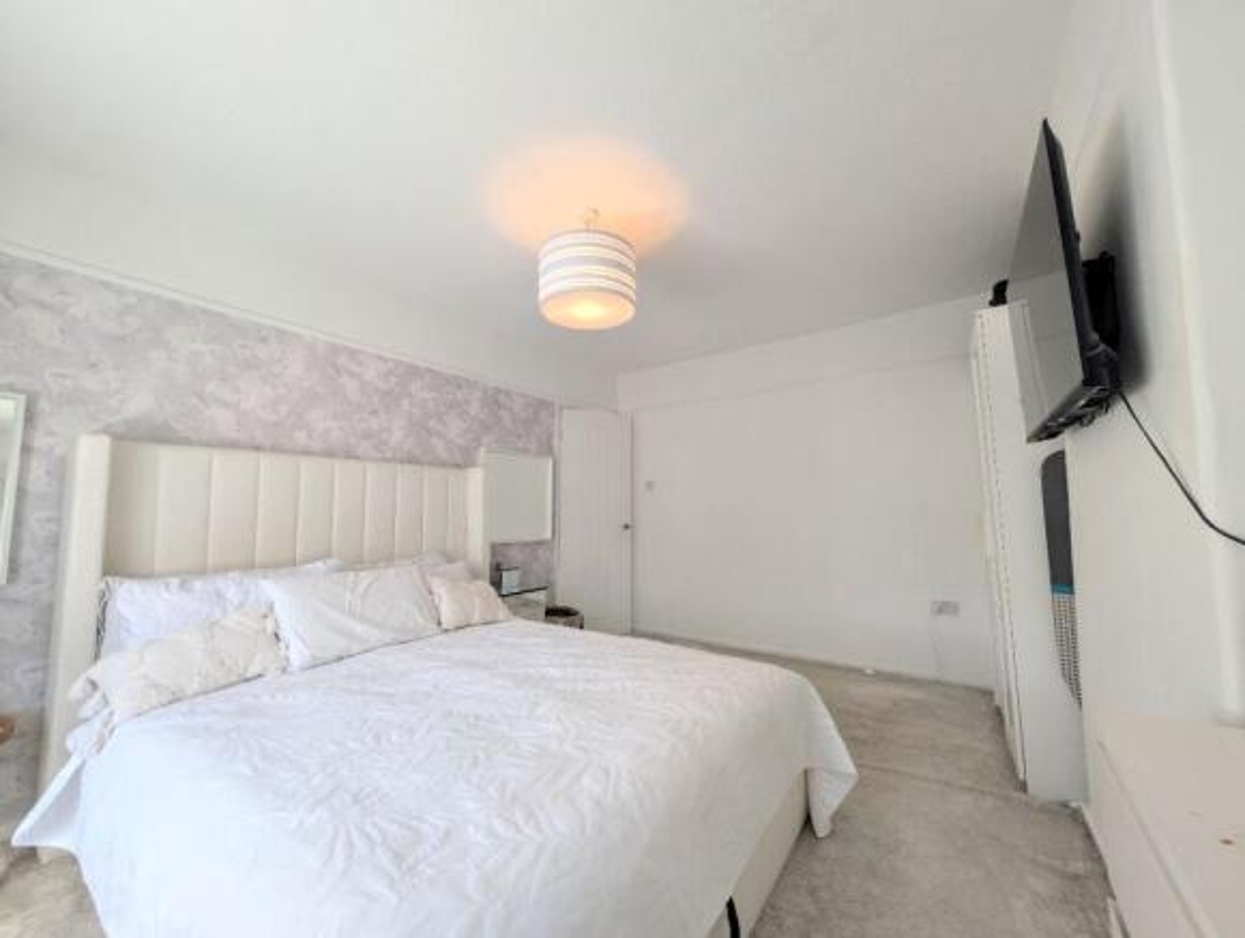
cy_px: 469
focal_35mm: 12
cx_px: 622
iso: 53
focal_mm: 2.02
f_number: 1.7
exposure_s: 1/81.9
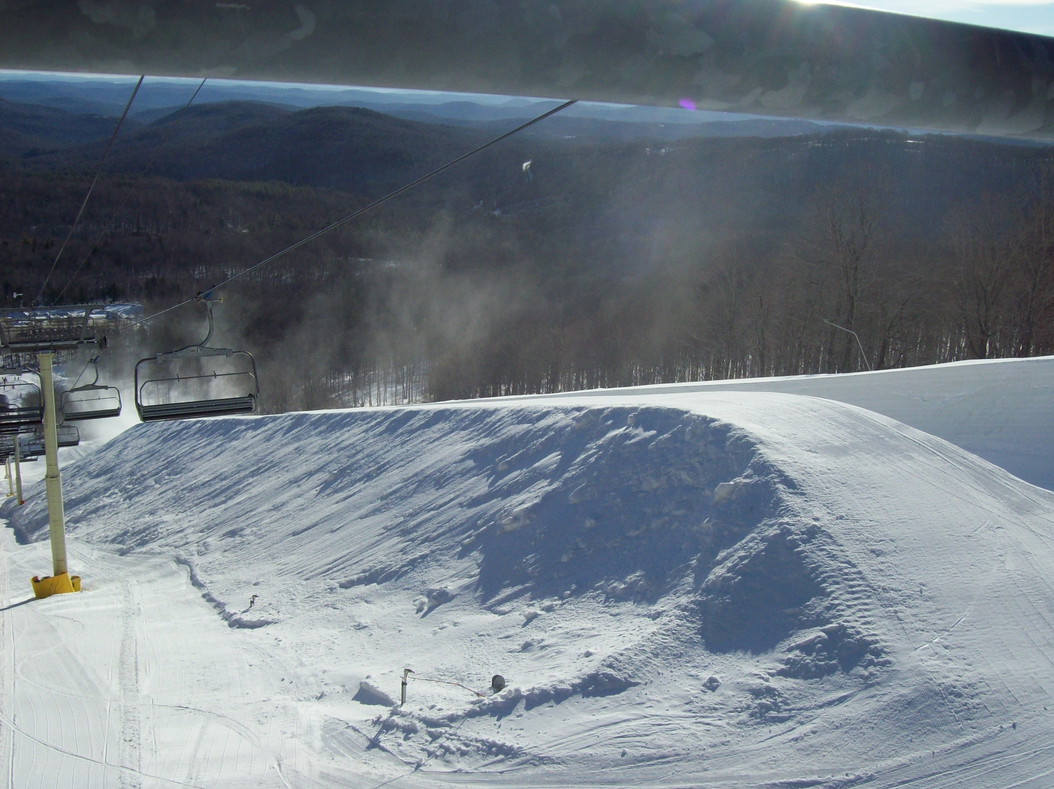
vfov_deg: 38.6
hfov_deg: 50.2
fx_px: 1126
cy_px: 393
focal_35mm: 37
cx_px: 536
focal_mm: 6
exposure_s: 1/1033
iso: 80
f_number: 4.8
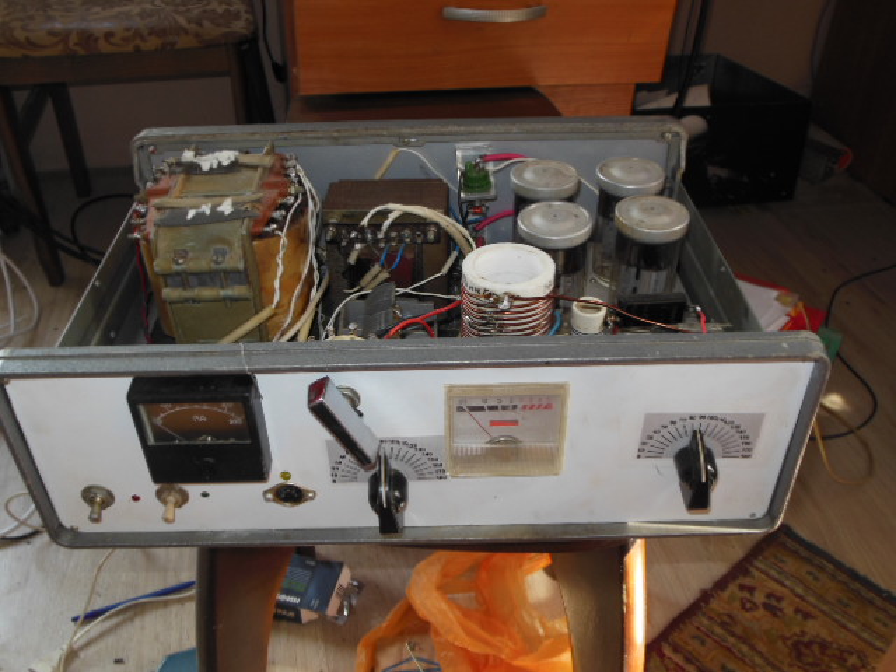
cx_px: 448
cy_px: 336
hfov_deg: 55.4
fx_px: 854
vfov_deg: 42.9
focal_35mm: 33
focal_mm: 6
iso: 125
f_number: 3.5
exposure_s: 1/30
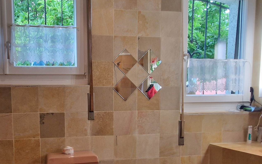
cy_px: 120
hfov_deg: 63.4
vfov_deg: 43.3
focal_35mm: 28
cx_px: 72
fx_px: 200
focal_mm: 2.2
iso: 160
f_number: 2.2
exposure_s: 1/50
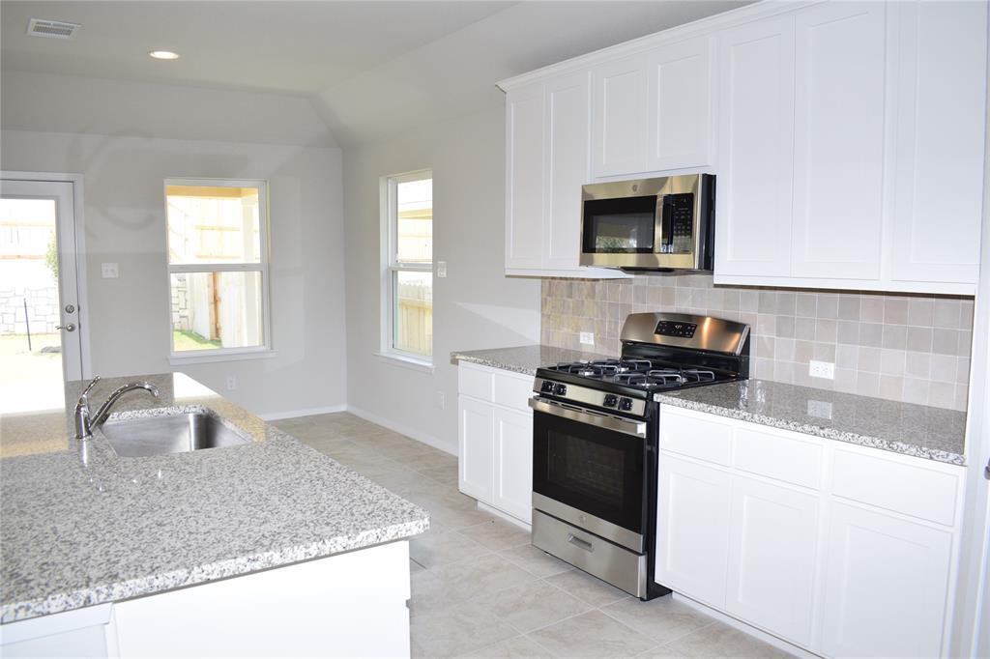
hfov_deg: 67.4
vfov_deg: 47.9
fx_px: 742
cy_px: 330
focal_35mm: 27
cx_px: 495
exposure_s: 1/125
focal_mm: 18
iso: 400
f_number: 6.3
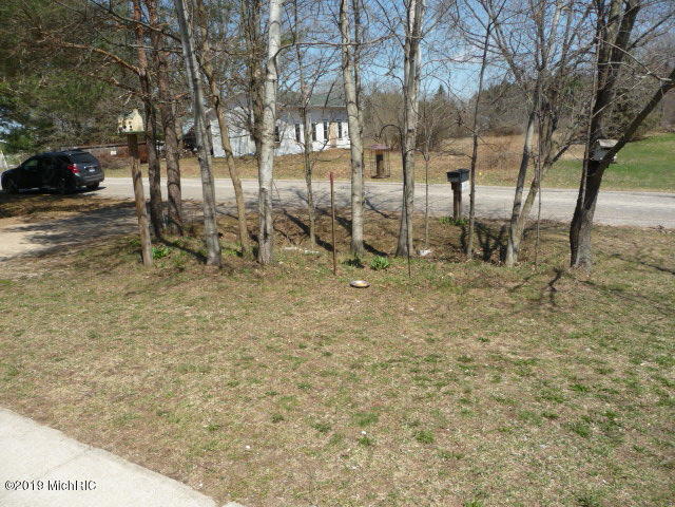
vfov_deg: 49.7
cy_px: 254
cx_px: 338
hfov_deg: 63.4
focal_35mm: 28
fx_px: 546
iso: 100
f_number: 8
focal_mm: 4.7
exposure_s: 1/250
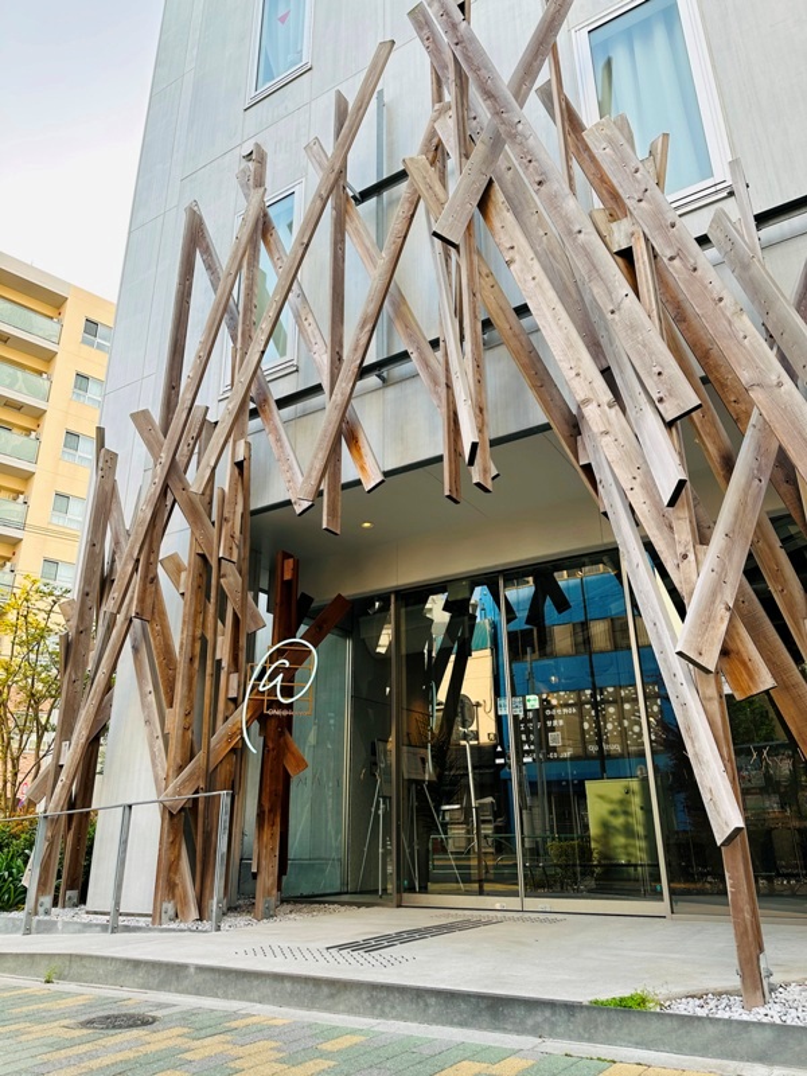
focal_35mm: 24
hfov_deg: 56.8
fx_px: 746
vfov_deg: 71.6
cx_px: 404
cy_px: 538
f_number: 1.78
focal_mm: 6.86
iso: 80
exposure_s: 1/424
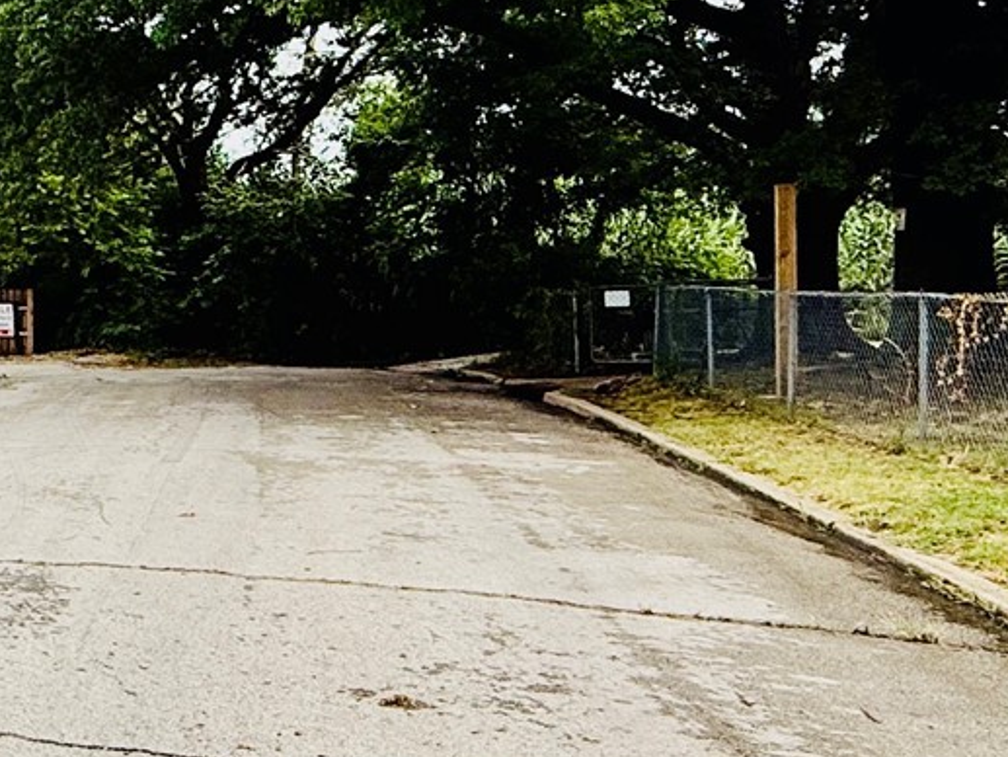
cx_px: -425
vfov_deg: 27.9
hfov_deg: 27.7
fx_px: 1515
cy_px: 281
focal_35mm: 52
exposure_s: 1/2841
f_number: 2.2
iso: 50
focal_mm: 2.22
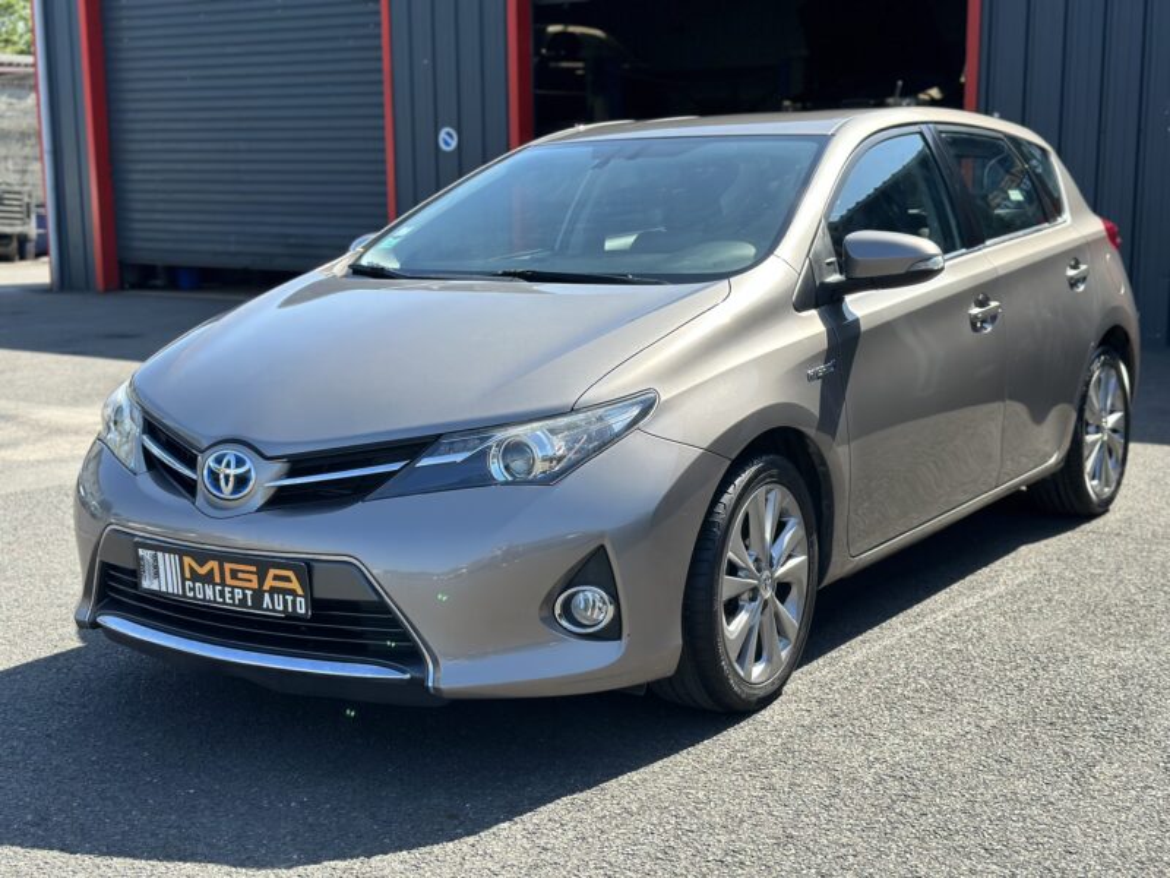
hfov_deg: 39.7
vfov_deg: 30.3
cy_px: 439
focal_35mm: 48
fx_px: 1622
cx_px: 585
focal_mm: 6.86
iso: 80
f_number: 1.78
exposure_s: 1/2203
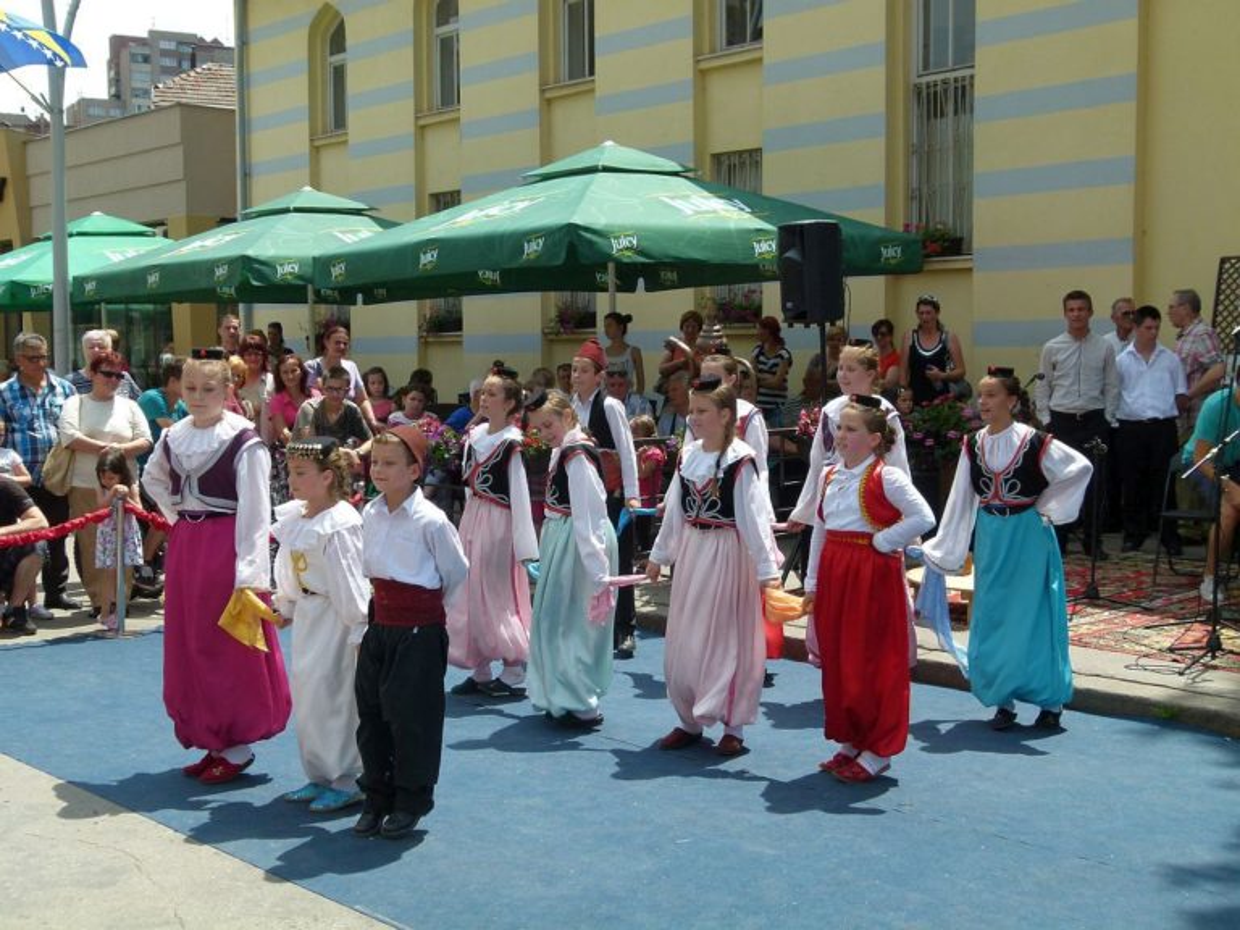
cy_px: 465
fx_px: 1648
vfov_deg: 31.5
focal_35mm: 46
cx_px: 620
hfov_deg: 41.2
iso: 100
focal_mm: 8.3
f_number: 4
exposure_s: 1/500
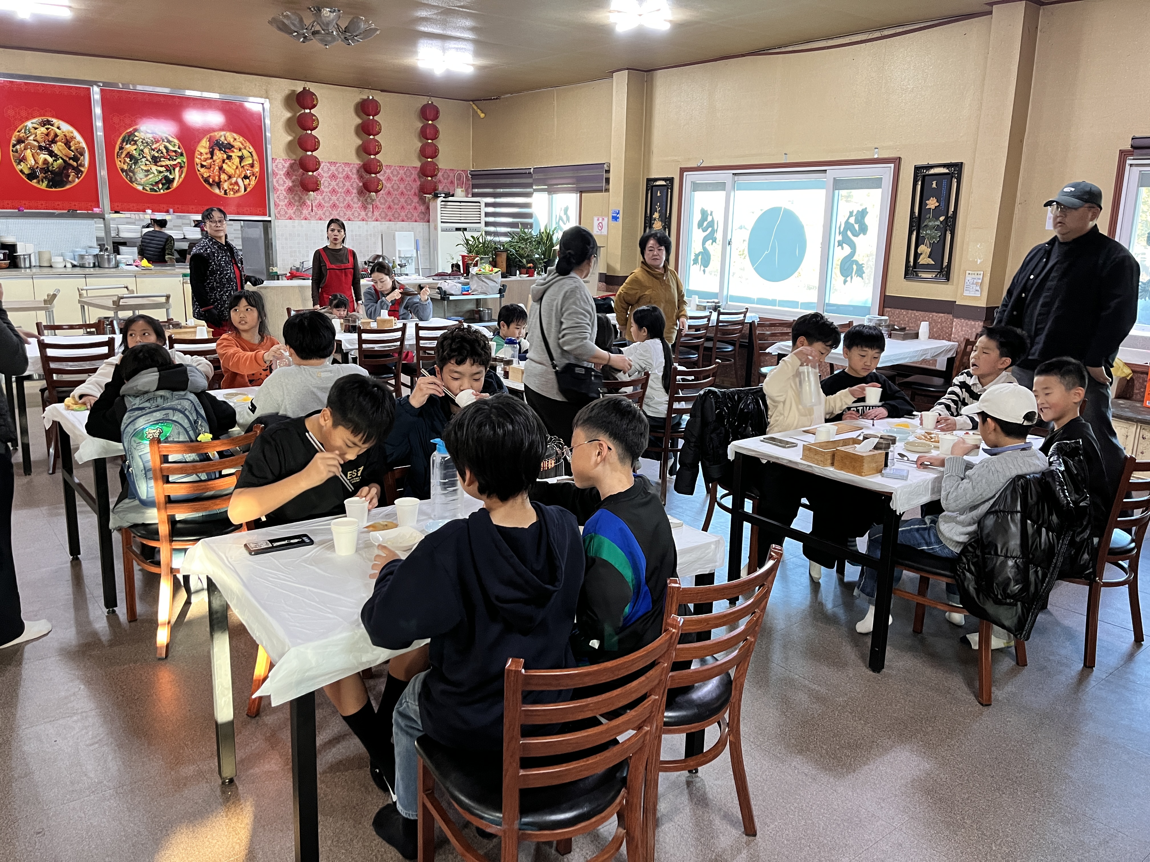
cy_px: 431
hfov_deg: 67.3
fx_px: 864
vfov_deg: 53.1
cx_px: 575
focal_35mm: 26
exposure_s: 1/60
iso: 250
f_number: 1.6
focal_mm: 5.1
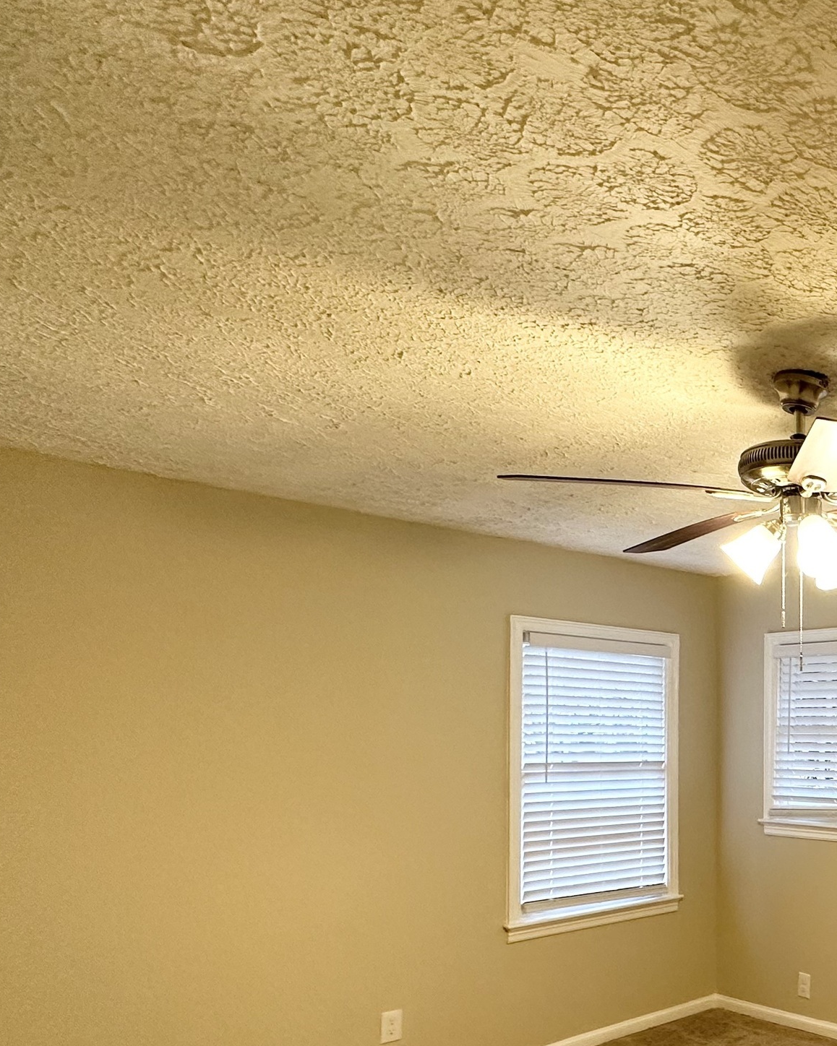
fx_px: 898
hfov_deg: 39.3
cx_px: 953
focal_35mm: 29
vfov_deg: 58.8
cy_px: 717
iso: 200
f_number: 2.2
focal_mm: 2.22
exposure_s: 1/60
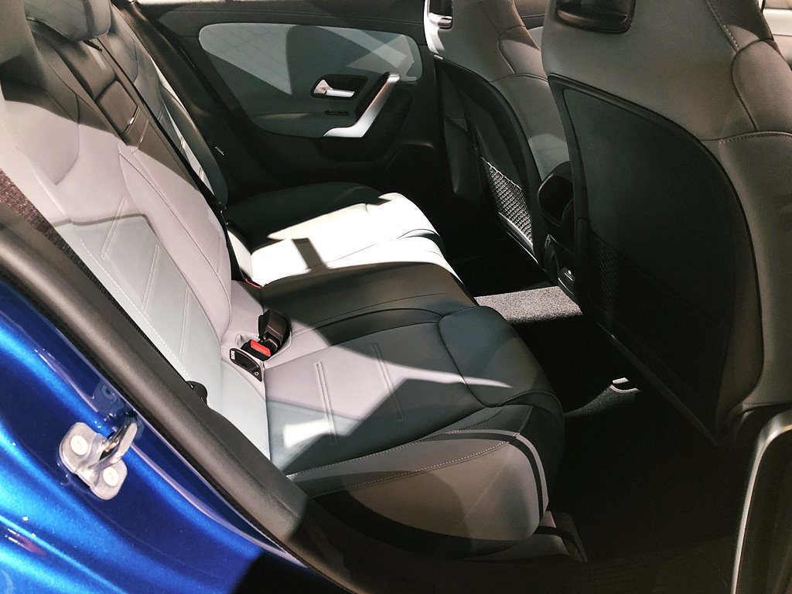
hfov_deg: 63.4
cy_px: 297
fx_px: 641
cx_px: 396
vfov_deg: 49.7
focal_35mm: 28
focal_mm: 3.99
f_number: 1.8
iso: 100
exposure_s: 1/4
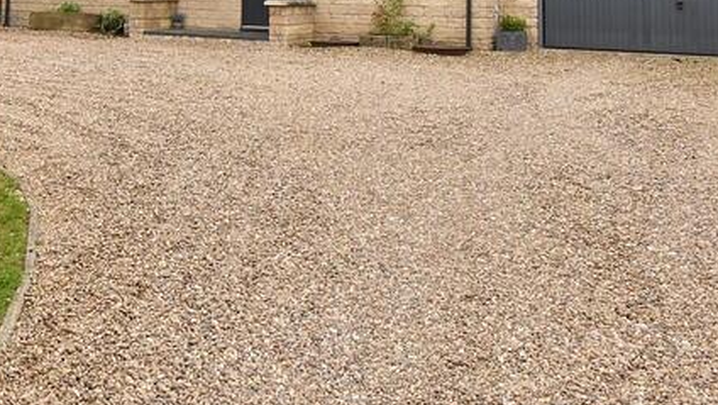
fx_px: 831
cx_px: 249
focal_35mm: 44
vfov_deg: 24.7
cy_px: -84
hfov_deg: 46.1
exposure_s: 1/500
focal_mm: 11.5
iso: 800
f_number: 11
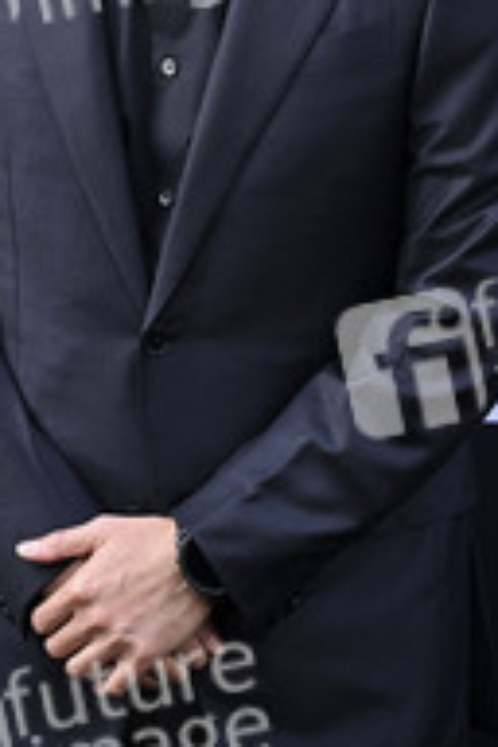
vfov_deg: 12.8
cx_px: 183
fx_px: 3320
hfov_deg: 8.6
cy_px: 152
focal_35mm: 160
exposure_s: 1/320
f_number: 6.3
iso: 1000
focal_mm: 77
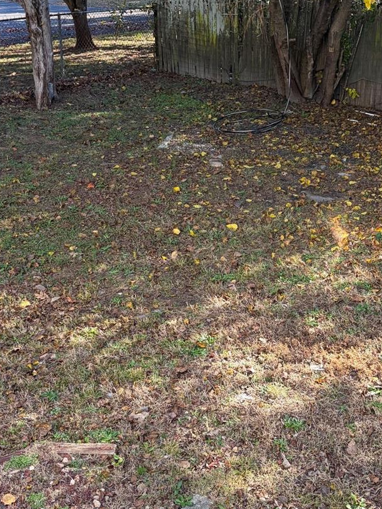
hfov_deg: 29.6
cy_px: 207
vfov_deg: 38.8
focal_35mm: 49
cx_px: 231
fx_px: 721
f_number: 1.6
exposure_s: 1/203
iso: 40
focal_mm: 5.96
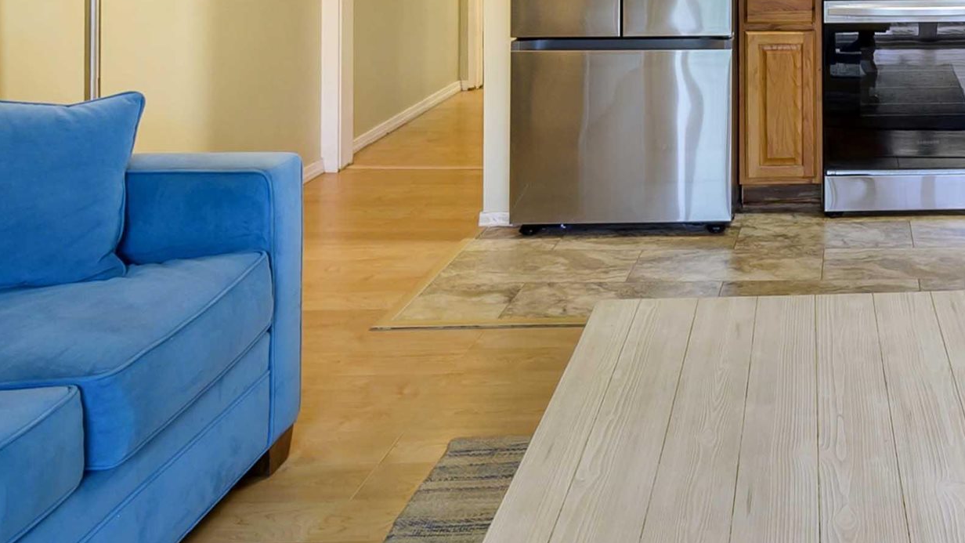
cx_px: 899
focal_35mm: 47
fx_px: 1203
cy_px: -169
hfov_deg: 39.9
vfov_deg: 22.6
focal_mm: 12
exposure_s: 1/1.25
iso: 200
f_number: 14
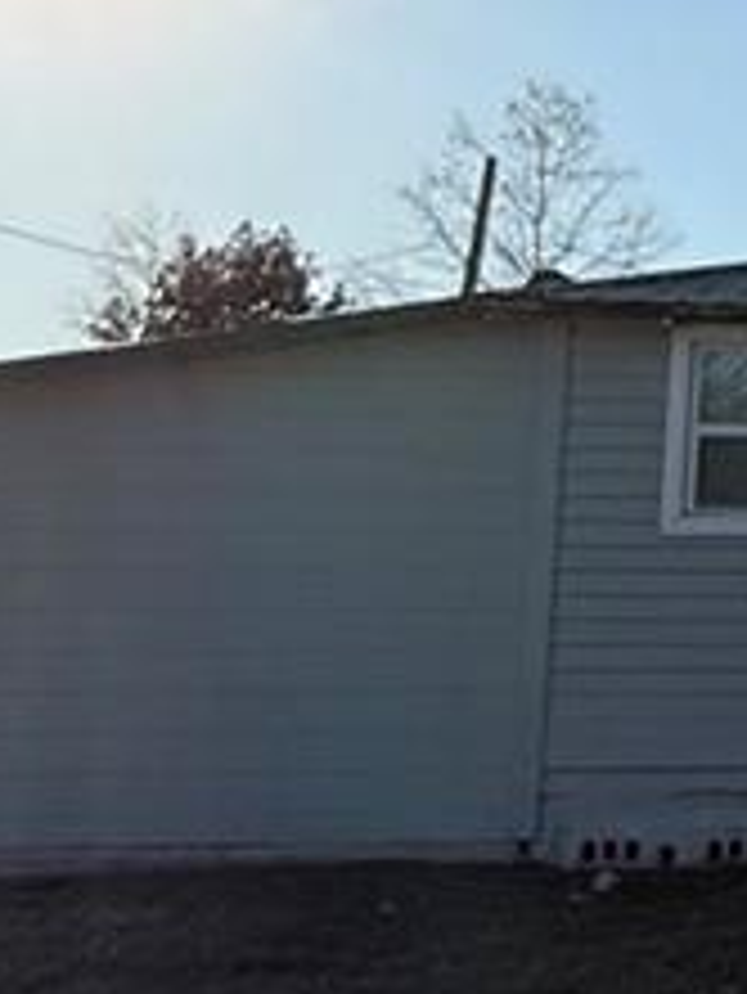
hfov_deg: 15.1
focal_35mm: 76
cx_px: 1566
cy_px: 319
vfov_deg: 25.5
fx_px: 2185
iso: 50
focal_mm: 2.22
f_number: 2.2
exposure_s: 1/3891
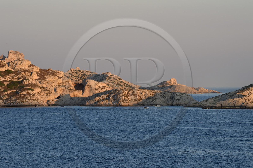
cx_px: 126
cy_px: 84
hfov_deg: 10.3
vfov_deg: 6.9
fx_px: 1404
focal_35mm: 200
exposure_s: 1/200
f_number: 7.1
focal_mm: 200
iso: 200
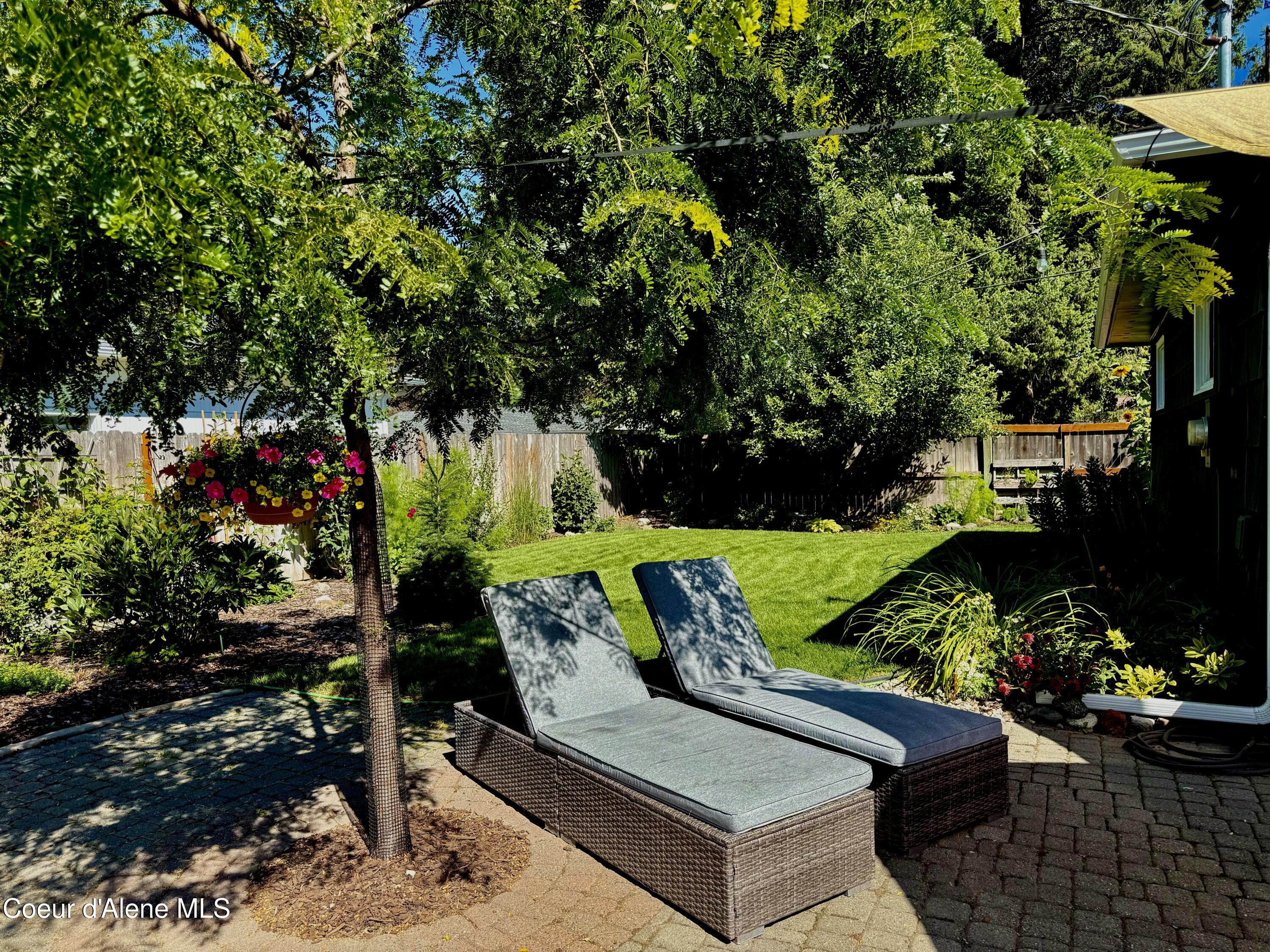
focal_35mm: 24
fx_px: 881
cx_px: 635
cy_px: 476
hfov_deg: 71.6
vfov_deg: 56.8
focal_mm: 6.76
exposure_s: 1/1812
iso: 80
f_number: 1.78
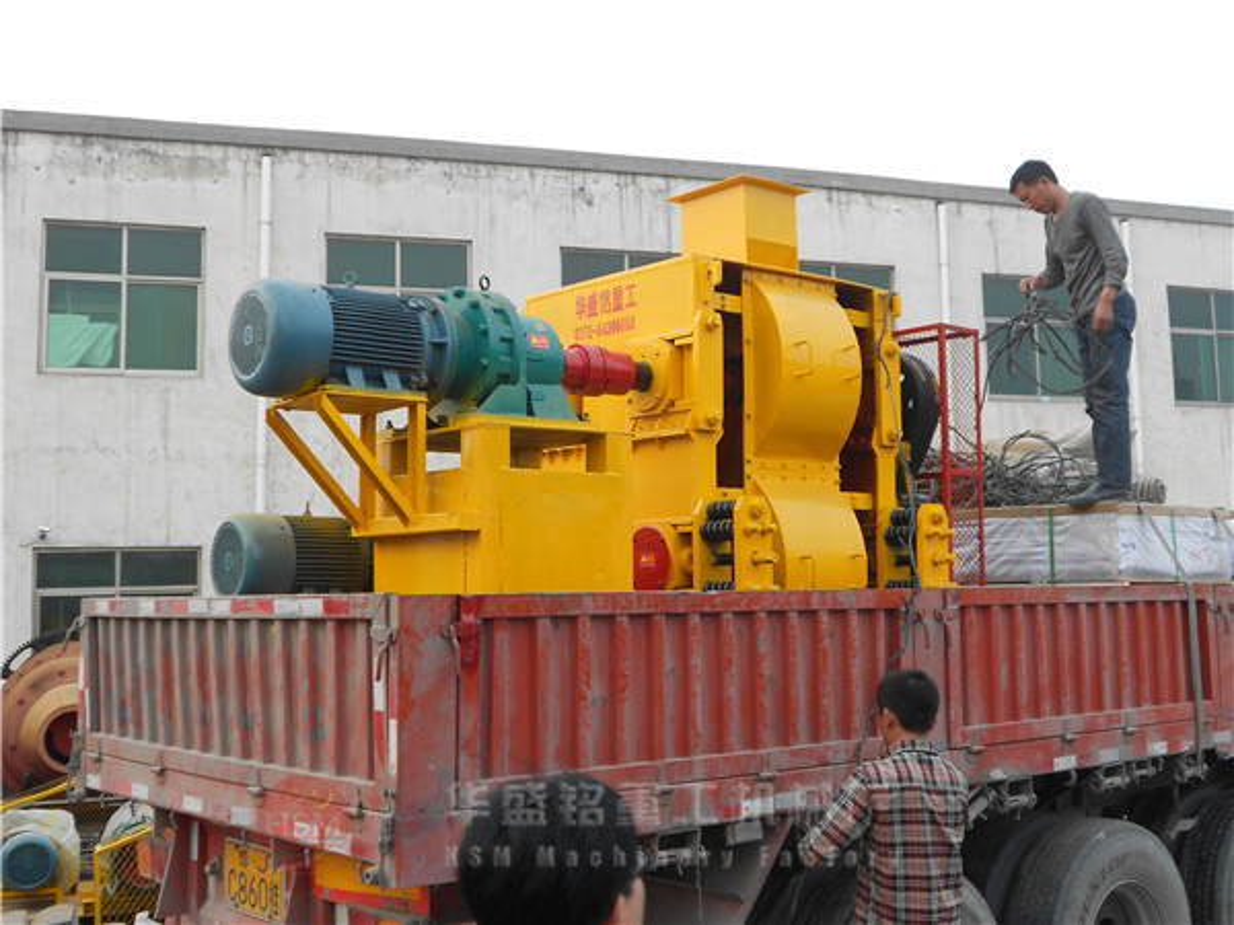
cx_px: 617
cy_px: 462
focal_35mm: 43
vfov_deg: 33.6
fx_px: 1533
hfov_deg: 43.9
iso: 80
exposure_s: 1/50
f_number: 4.2
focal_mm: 7.7
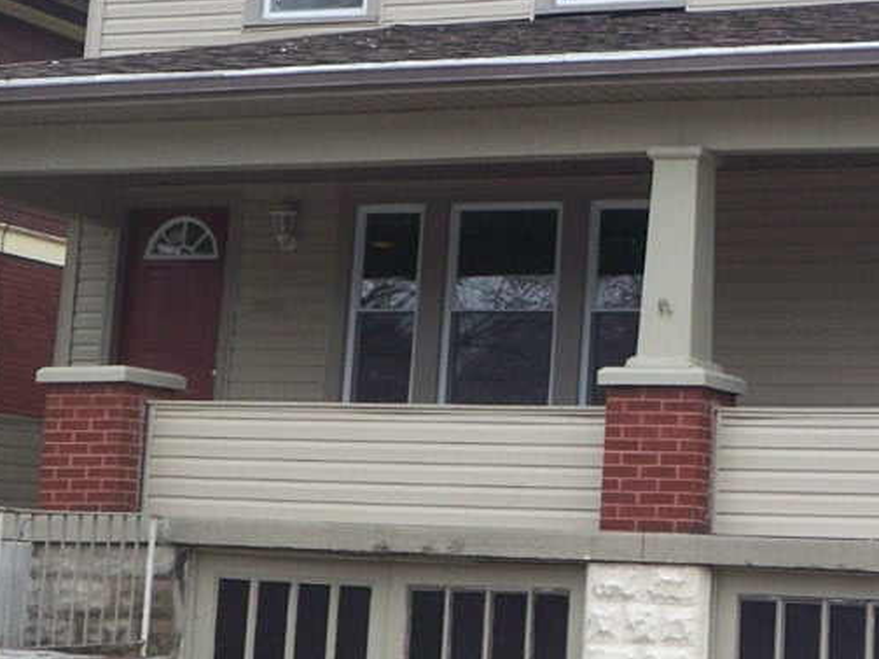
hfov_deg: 20.5
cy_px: 147
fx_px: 2361
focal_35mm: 93
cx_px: 842
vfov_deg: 15.8
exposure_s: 1/60
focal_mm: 6.4
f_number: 3.9
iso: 100
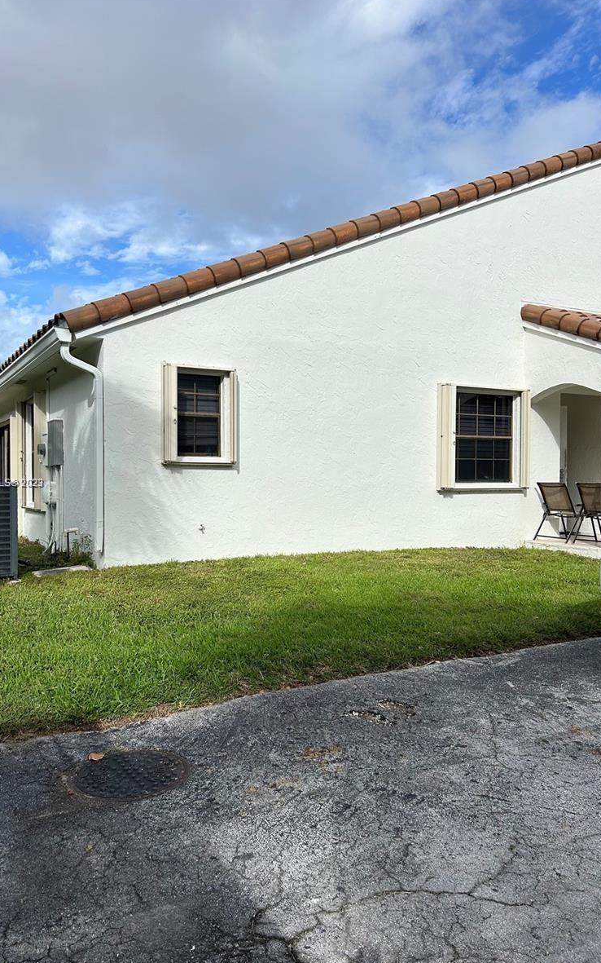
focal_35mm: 28
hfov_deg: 44.4
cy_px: 484
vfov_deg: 66.5
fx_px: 734
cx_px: 261
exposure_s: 1/6211
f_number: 1.5
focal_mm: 5.7
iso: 50
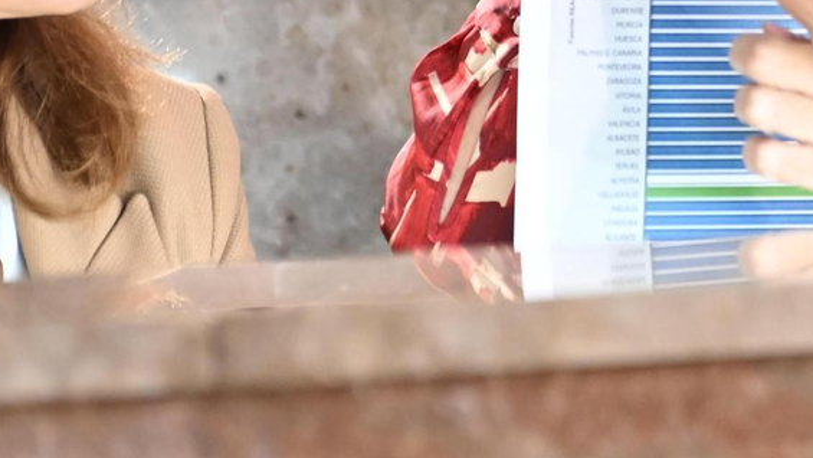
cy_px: -122
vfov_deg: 2.0
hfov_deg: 3.5
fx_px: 13303
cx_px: 898
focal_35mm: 617
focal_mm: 139
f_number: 2.8
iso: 800
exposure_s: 1/100
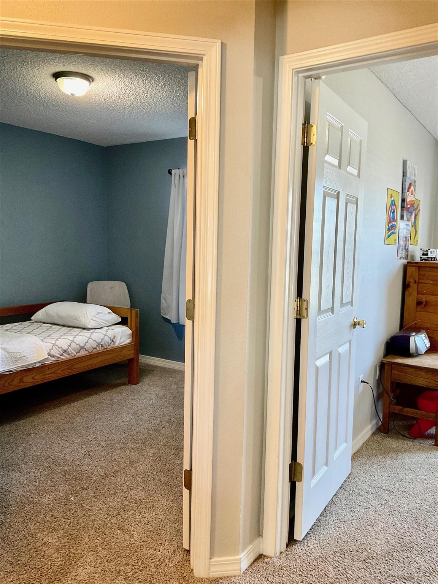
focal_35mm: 29
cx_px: 219
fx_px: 489
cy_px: 292
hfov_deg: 48.2
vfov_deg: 61.7
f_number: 1.8
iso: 160
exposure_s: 1/60
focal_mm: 3
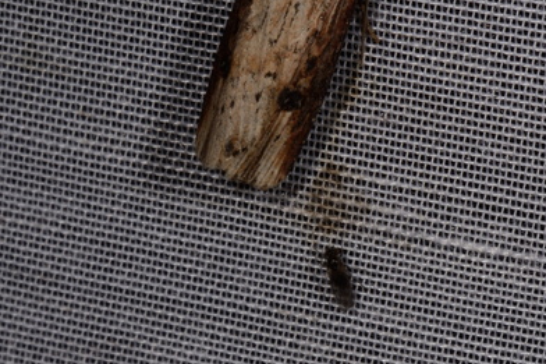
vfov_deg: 5.3
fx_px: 3896
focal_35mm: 257
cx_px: 306
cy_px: 40
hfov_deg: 8.0
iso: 100
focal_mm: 85
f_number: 32
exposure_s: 1/60
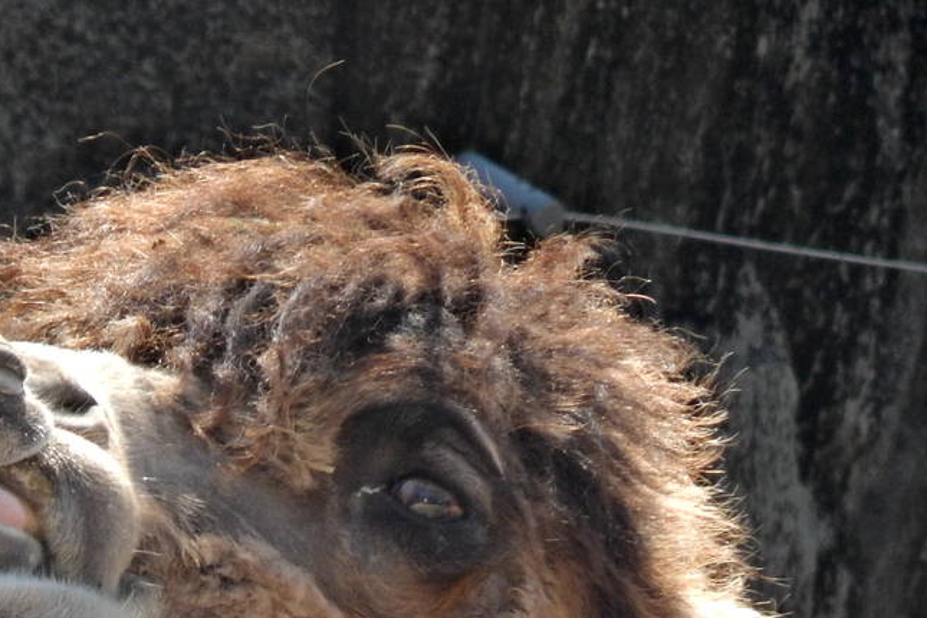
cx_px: -99
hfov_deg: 1.2
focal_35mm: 1741
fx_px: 44827
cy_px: 701
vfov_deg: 0.8
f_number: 5.8
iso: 180
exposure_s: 1/125
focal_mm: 120
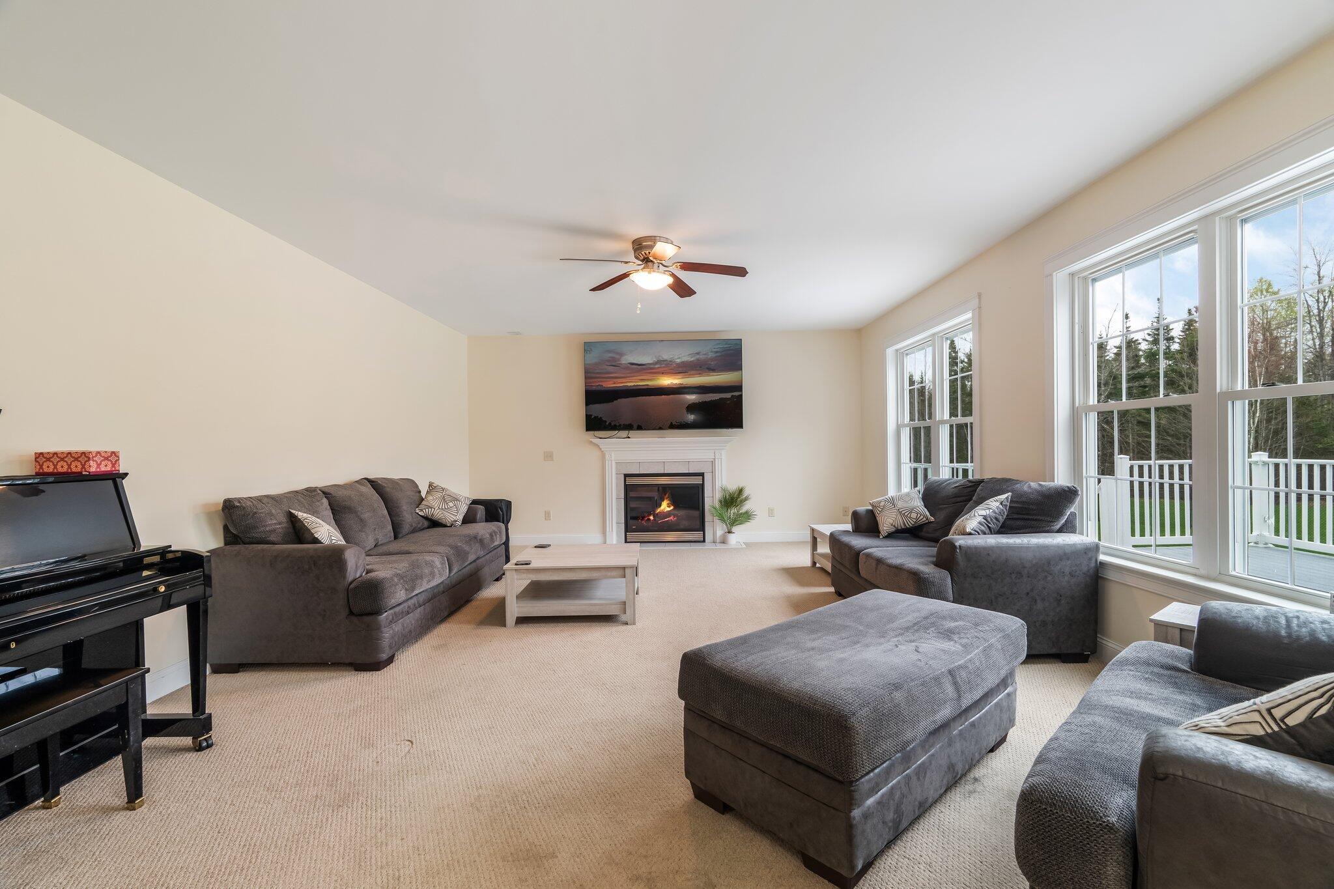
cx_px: 667
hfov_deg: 96.7
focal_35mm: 16
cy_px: 444
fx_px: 593
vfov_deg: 73.7
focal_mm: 16
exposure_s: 1/5
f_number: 8
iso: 320
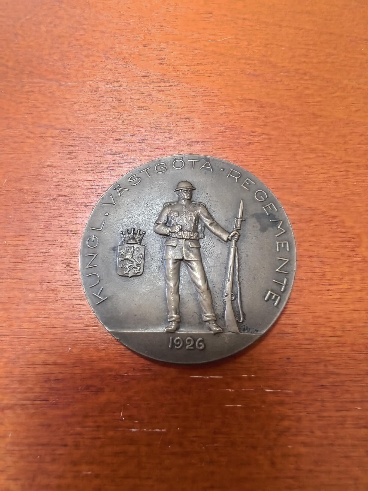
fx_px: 283
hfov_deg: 66.0
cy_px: 246
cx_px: 184
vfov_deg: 81.7
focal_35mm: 20
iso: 800
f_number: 2.2
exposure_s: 1/20
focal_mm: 1.68
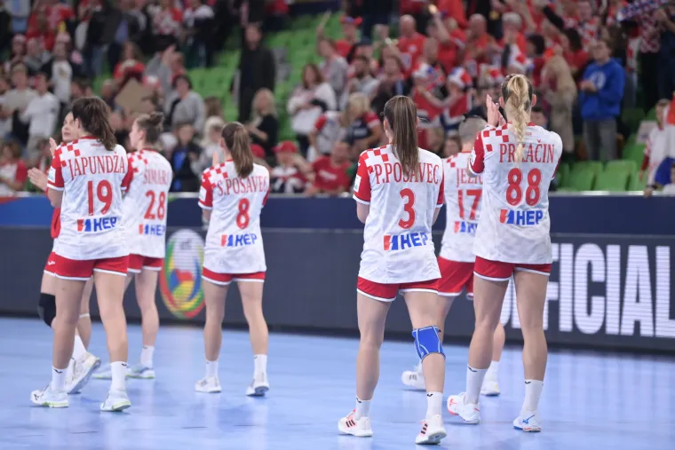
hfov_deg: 13.7
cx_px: 338
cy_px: 225
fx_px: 2813
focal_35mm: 150
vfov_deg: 9.2
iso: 2500
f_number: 2.8
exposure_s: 1/2500
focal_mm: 150
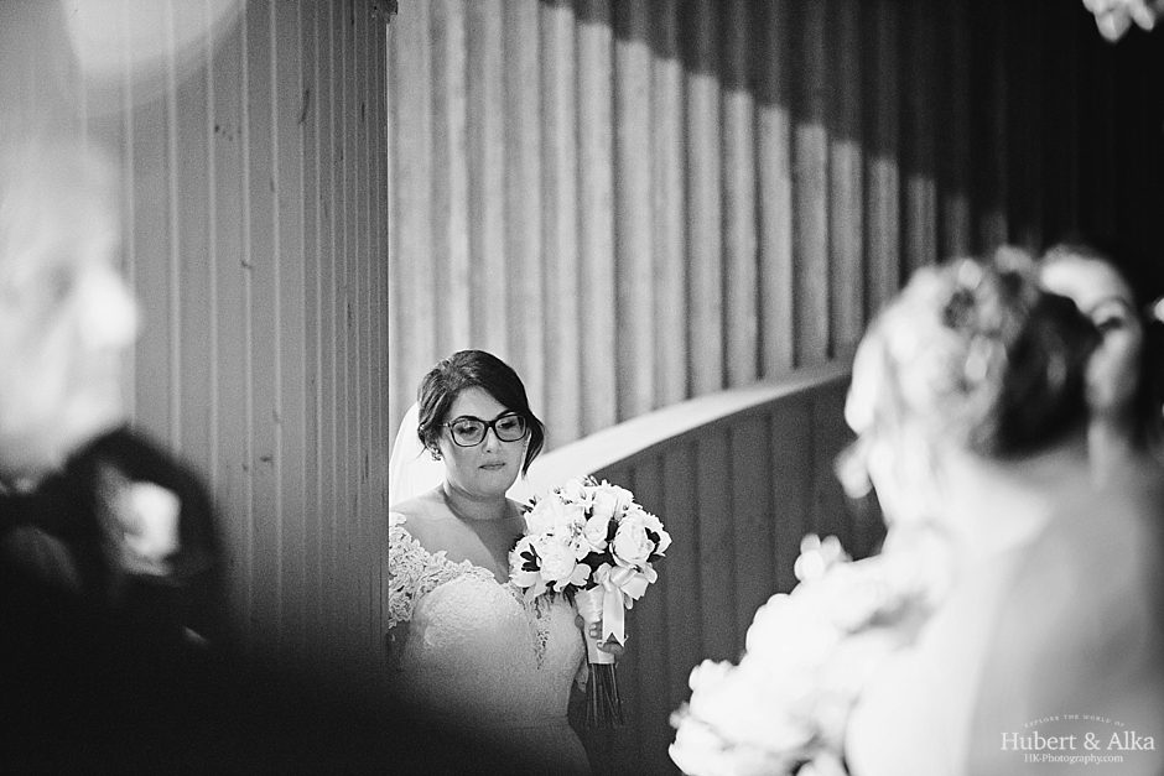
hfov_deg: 10.3
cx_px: 582
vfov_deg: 6.9
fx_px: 6467
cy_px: 388
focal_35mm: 200
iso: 1000
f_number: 2.8
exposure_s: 1/160
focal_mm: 200
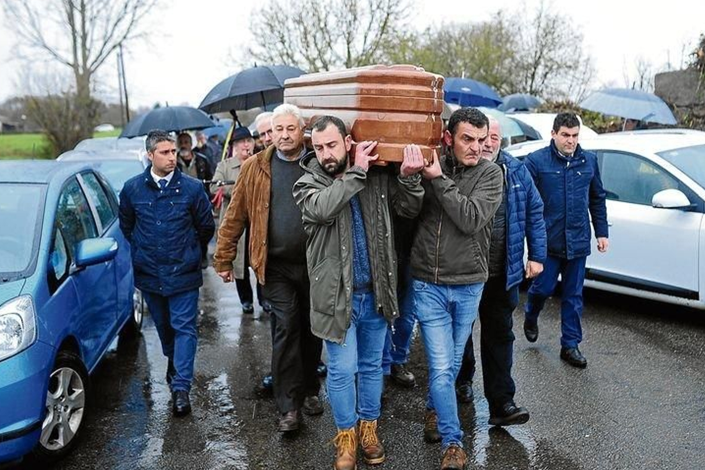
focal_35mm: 39
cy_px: 214
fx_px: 764
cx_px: 378
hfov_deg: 49.5
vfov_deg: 34.2
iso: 1000
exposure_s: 1/160
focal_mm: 35
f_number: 2.8
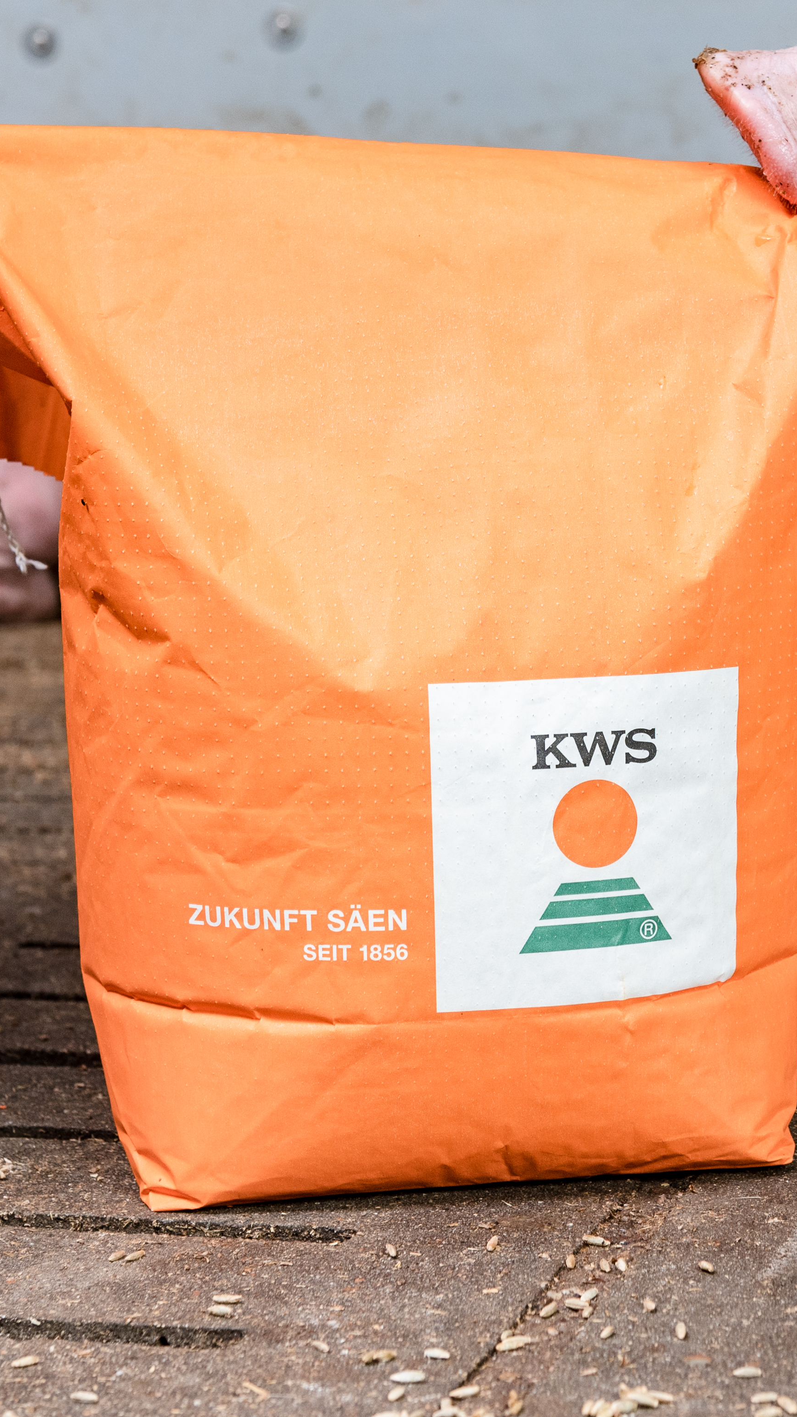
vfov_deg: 25.8
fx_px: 3080
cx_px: 662
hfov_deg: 14.6
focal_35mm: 82
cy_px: 547
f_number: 5
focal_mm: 40
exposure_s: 1/160
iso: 200
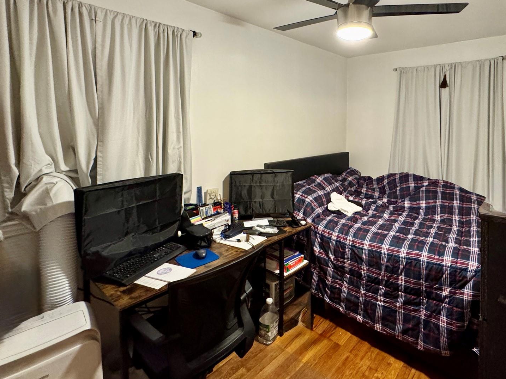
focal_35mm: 20
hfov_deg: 80.6
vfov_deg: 64.7
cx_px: 308
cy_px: 134
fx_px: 292
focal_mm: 2.22
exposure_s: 1/60
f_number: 2.2
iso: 500
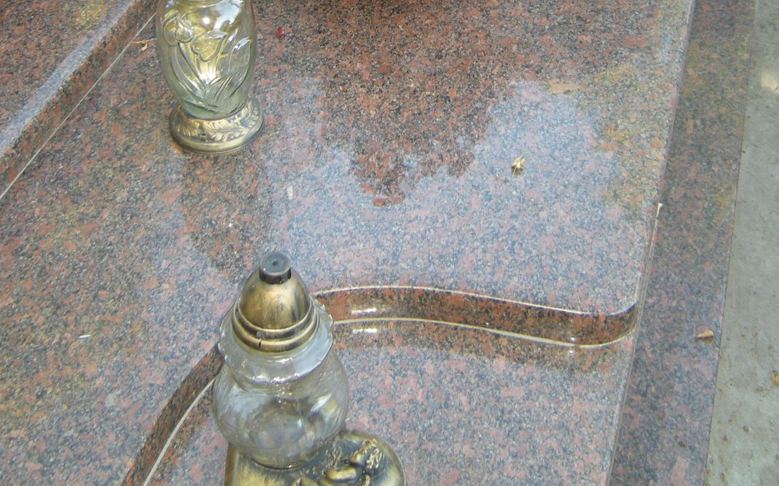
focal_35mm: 52
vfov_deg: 22.8
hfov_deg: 38.9
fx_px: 1104
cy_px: -98
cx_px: 392
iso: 84
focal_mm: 4.7
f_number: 2.8
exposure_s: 1/52.7
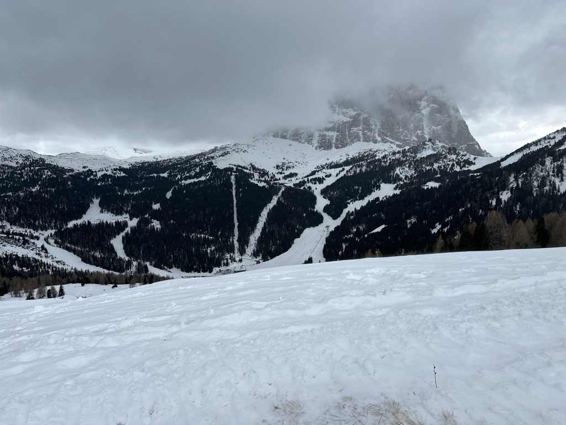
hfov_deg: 71.6
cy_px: 212
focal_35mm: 24
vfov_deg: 56.8
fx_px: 392
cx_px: 283
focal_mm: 6.86
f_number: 1.78
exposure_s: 1/2252
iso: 80
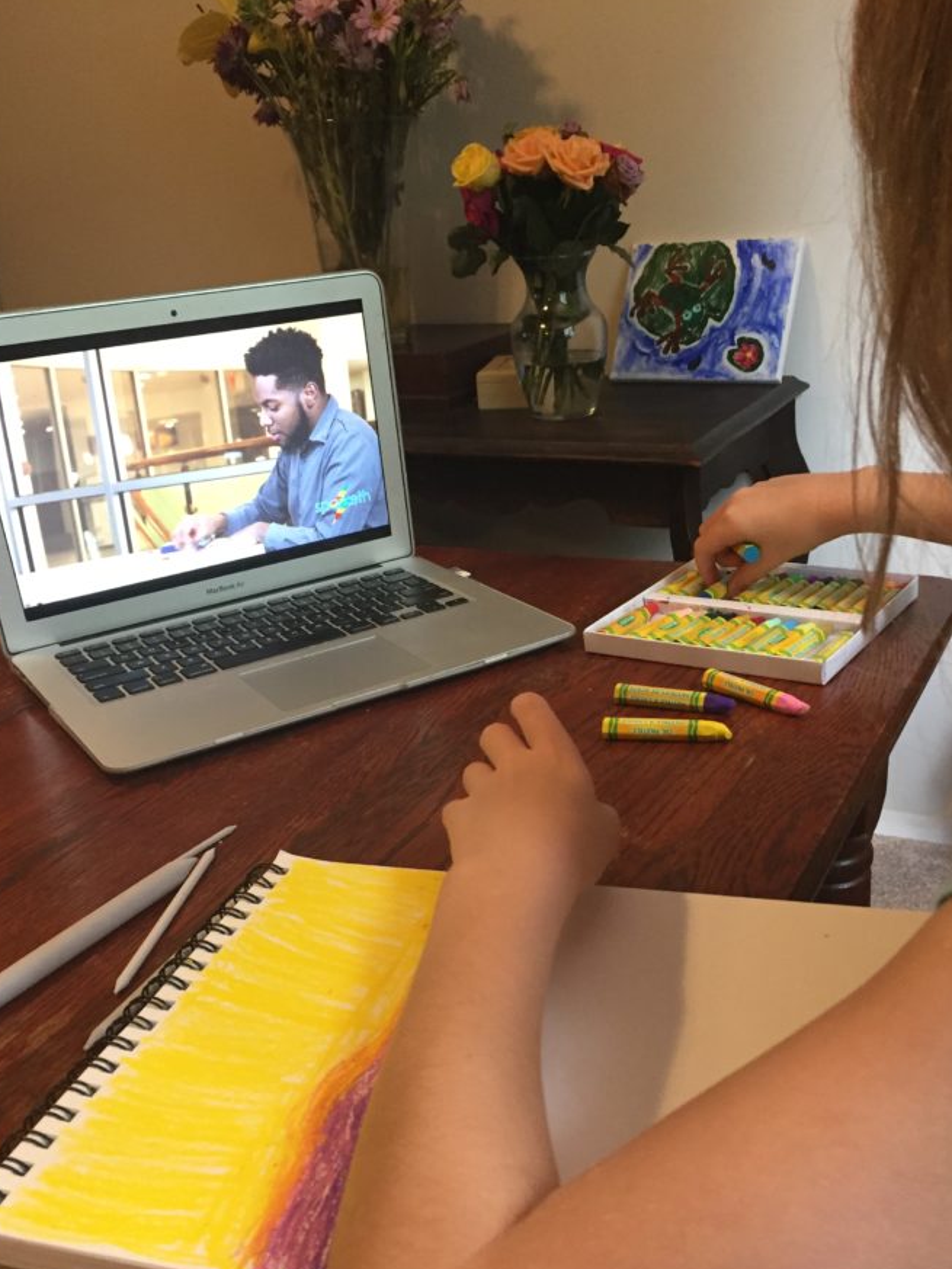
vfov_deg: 53.7
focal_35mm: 34
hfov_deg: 41.8
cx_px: 513
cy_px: 733
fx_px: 1246
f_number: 2.2
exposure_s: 1/30
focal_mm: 4.15
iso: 160
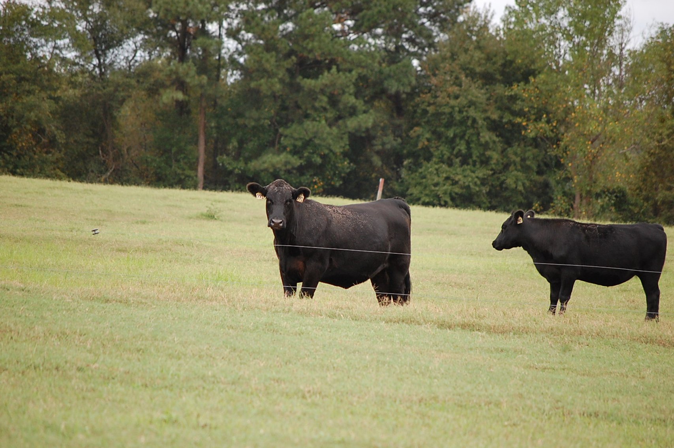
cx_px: 337
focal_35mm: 262
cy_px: 224
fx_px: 4910
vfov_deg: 5.2
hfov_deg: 7.9
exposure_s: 1/500
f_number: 5.6
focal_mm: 175
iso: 640
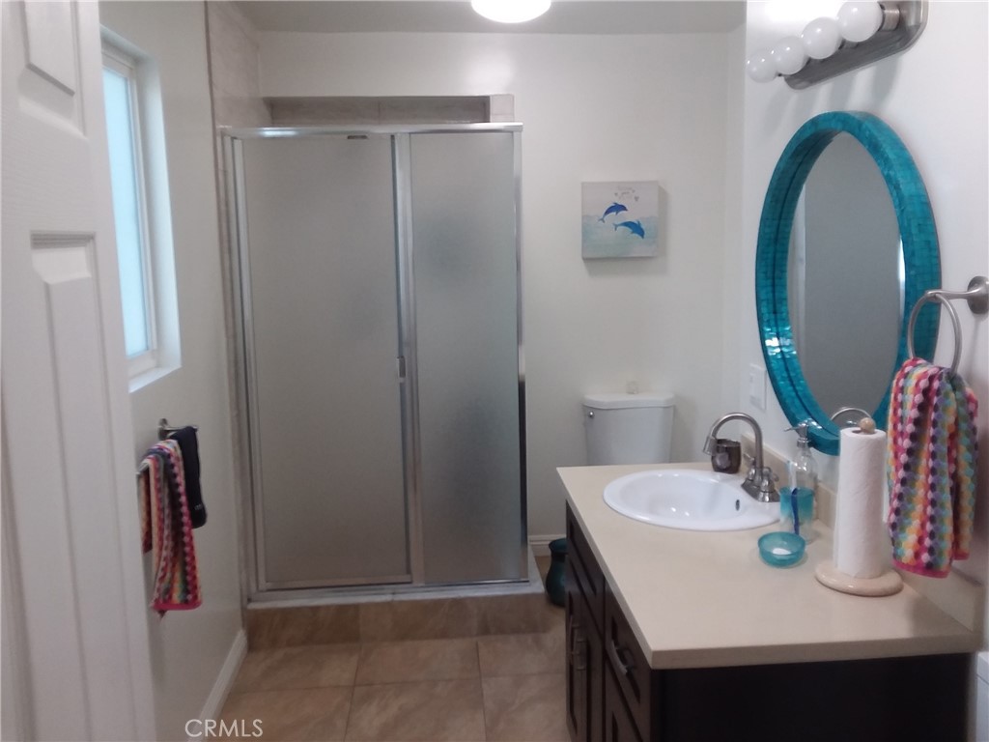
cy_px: 371
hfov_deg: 61.7
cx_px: 494
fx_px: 829
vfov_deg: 48.2
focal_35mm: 29
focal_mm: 2.47
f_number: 1.9
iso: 40
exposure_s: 1/30
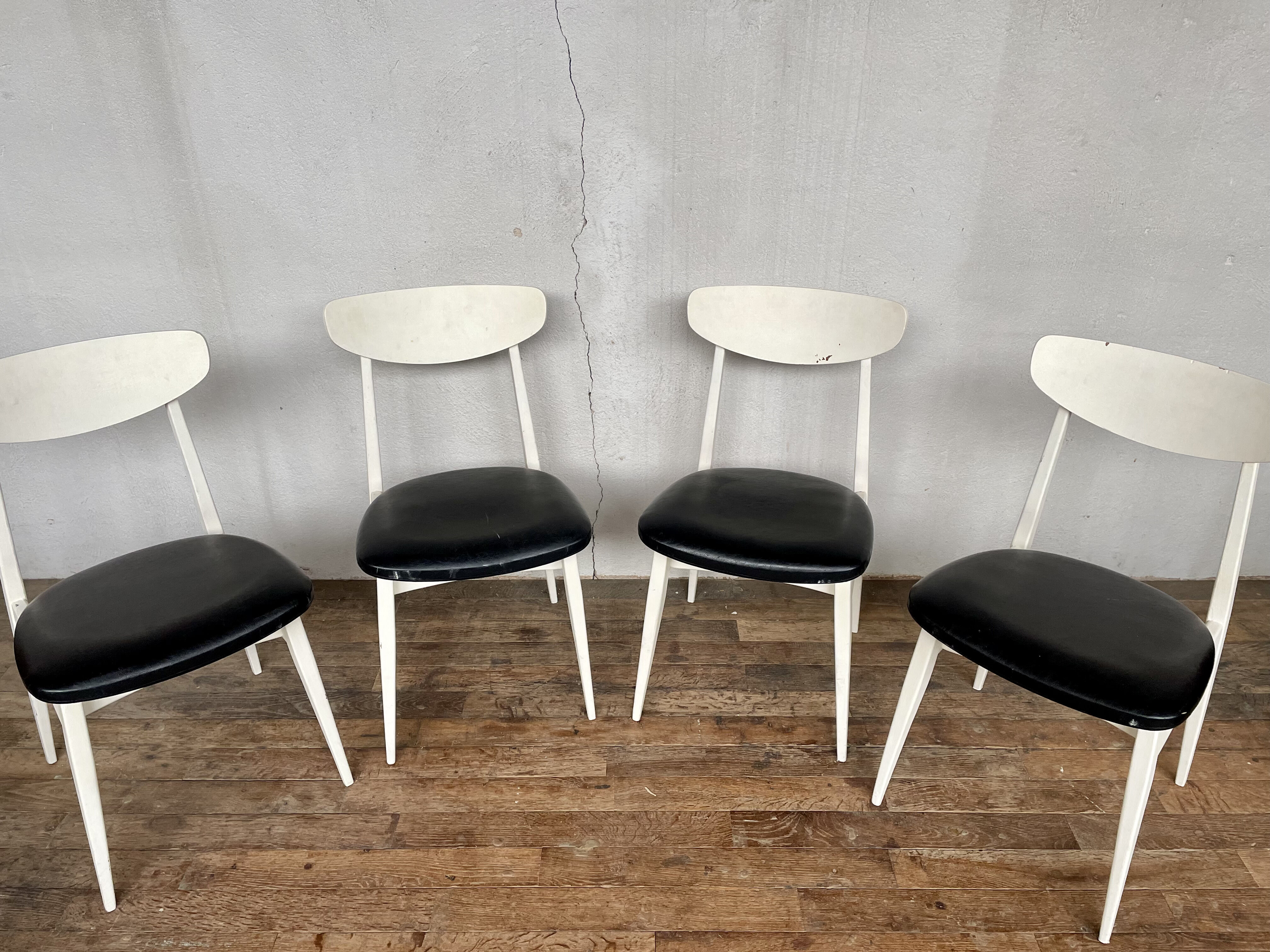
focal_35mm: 26
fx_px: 954
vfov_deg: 53.1
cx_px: 635
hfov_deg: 67.3
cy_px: 476
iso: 125
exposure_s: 1/121
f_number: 1.6
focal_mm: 4.2
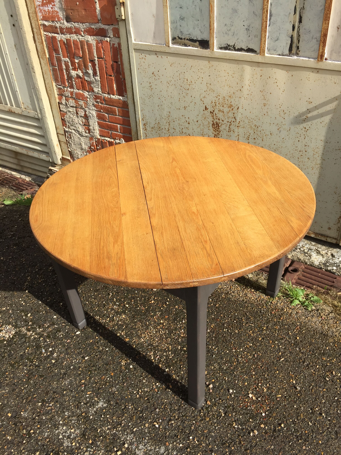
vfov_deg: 61.7
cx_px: 170
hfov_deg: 48.2
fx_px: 381
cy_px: 228
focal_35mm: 29
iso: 32
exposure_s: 1/1319
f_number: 2.2
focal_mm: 4.15
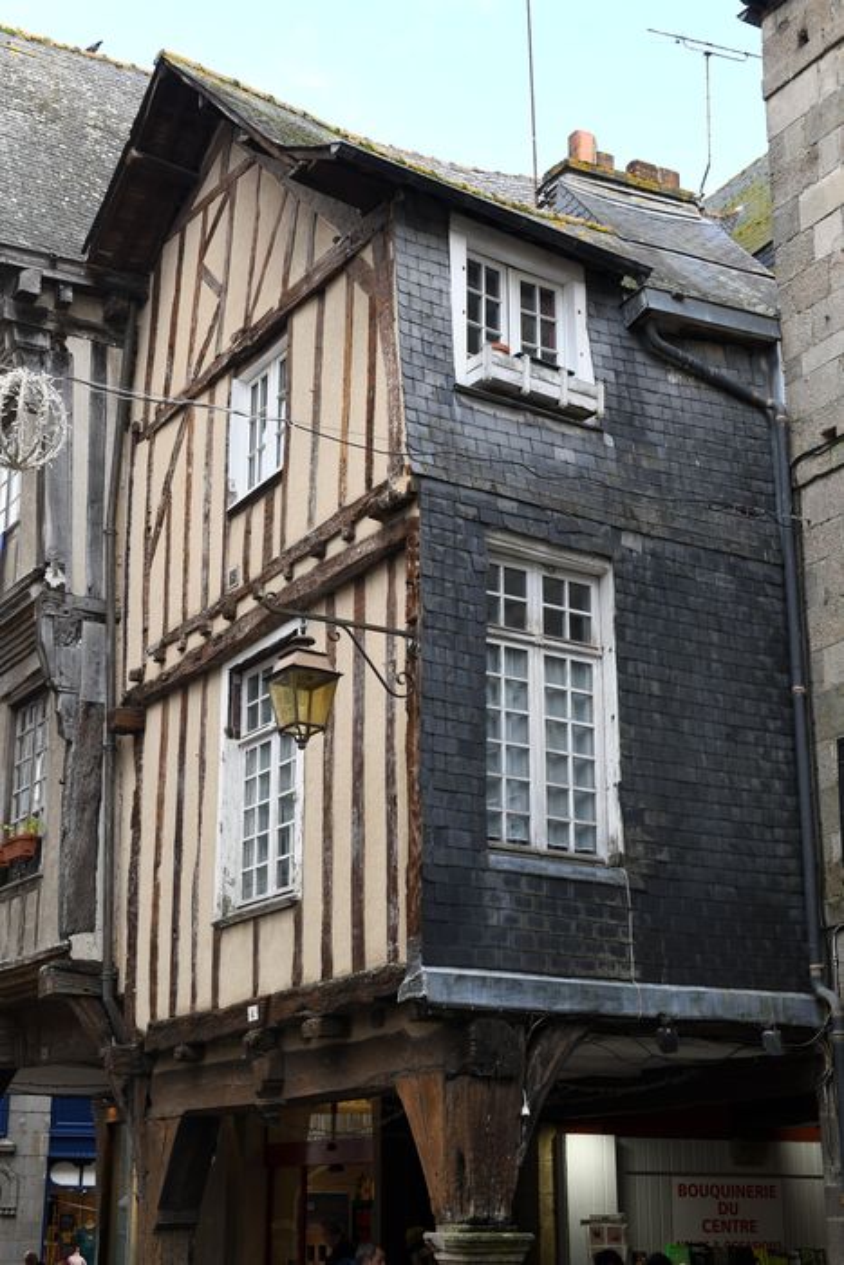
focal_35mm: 50
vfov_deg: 39.6
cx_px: 422
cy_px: 632
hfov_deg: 27.0
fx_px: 1757
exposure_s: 1/400
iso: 640
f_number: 6.3
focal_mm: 50
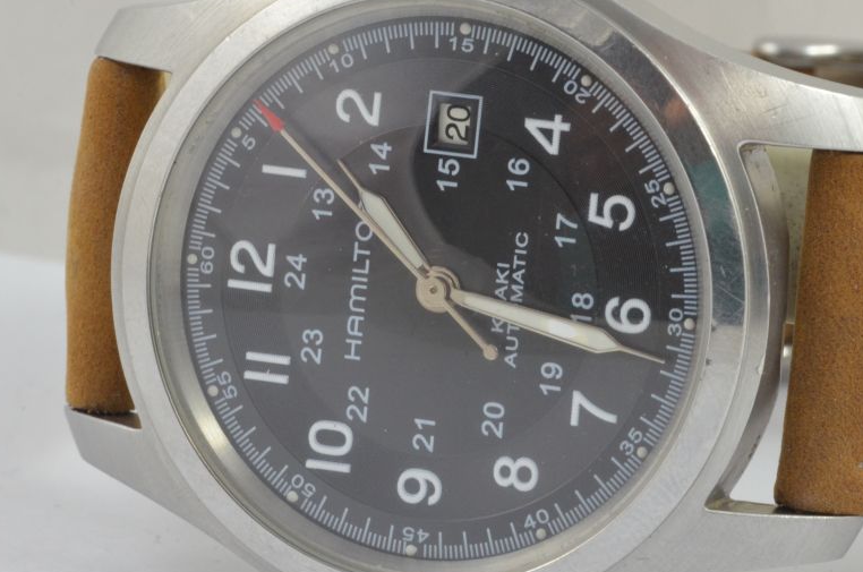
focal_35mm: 207
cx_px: 447
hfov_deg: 10.0
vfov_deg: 6.6
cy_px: 257
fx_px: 4945
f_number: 32
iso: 1250
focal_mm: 105
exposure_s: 1/20
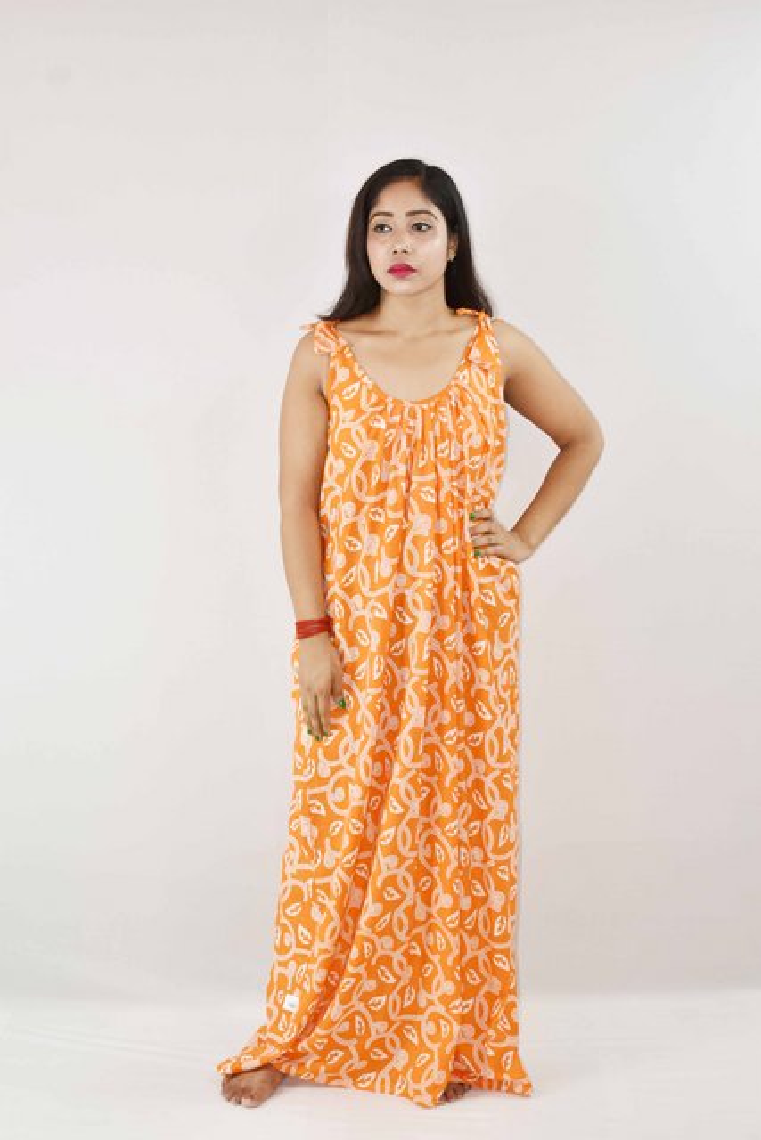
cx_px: 380
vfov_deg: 31.9
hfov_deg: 21.6
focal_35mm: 63
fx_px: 1996
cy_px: 570
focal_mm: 42
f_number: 5
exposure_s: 1/125
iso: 400
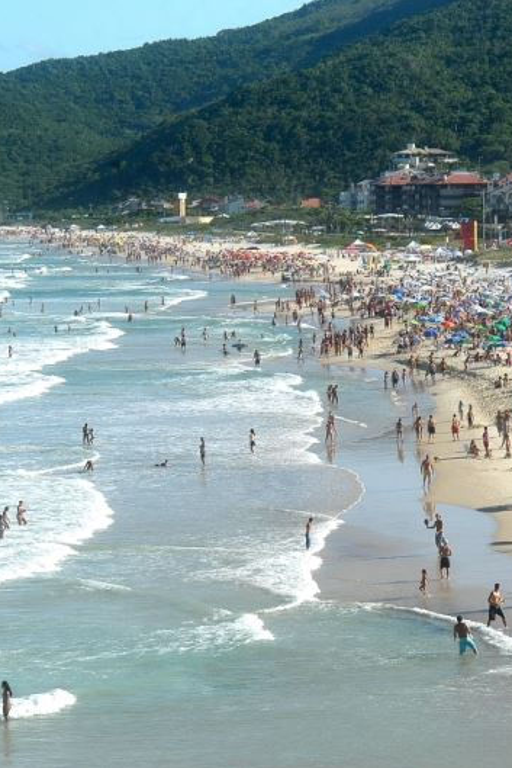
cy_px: 385
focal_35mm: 136
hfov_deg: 10.1
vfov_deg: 15.1
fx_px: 2899
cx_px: 413
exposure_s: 1/350
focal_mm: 60
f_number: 8
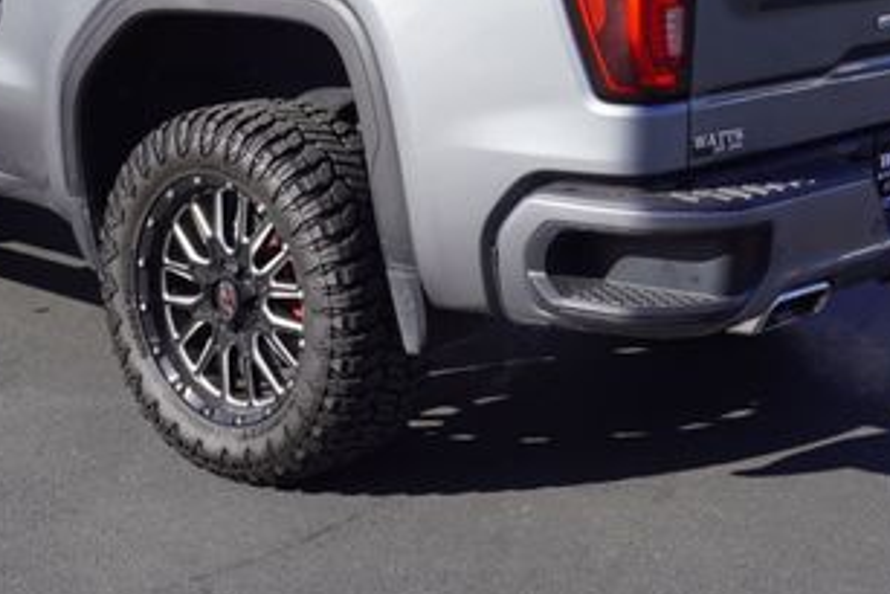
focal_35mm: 75
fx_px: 1855
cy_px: 75
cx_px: 235
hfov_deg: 26.7
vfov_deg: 18.0
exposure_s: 1/125
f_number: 10
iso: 100
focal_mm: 24
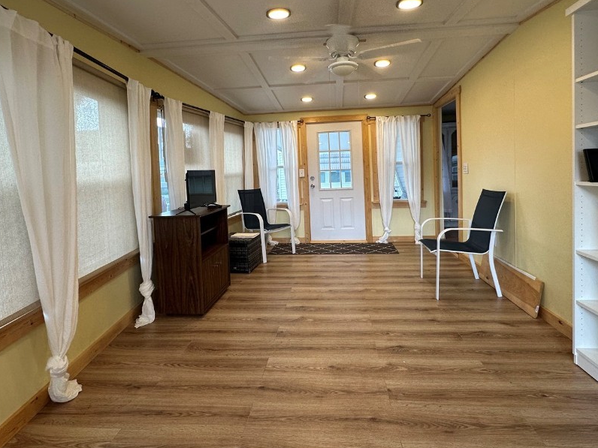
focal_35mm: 18
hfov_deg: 87.8
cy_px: 182
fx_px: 311
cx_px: 303
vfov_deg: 71.0
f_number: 2.2
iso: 160
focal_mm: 2.22
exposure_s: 1/120
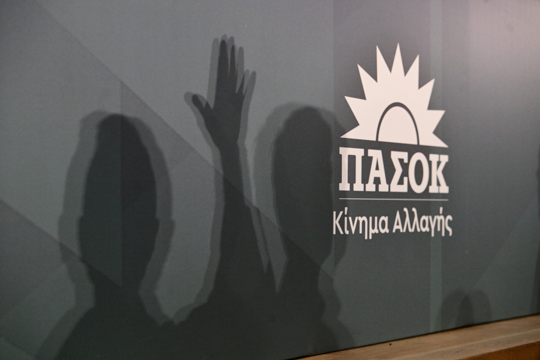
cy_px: 180
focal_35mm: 75
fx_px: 1125
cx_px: 270
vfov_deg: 18.2
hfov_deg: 27.0
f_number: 4.5
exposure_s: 1/200
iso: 8000
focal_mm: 75
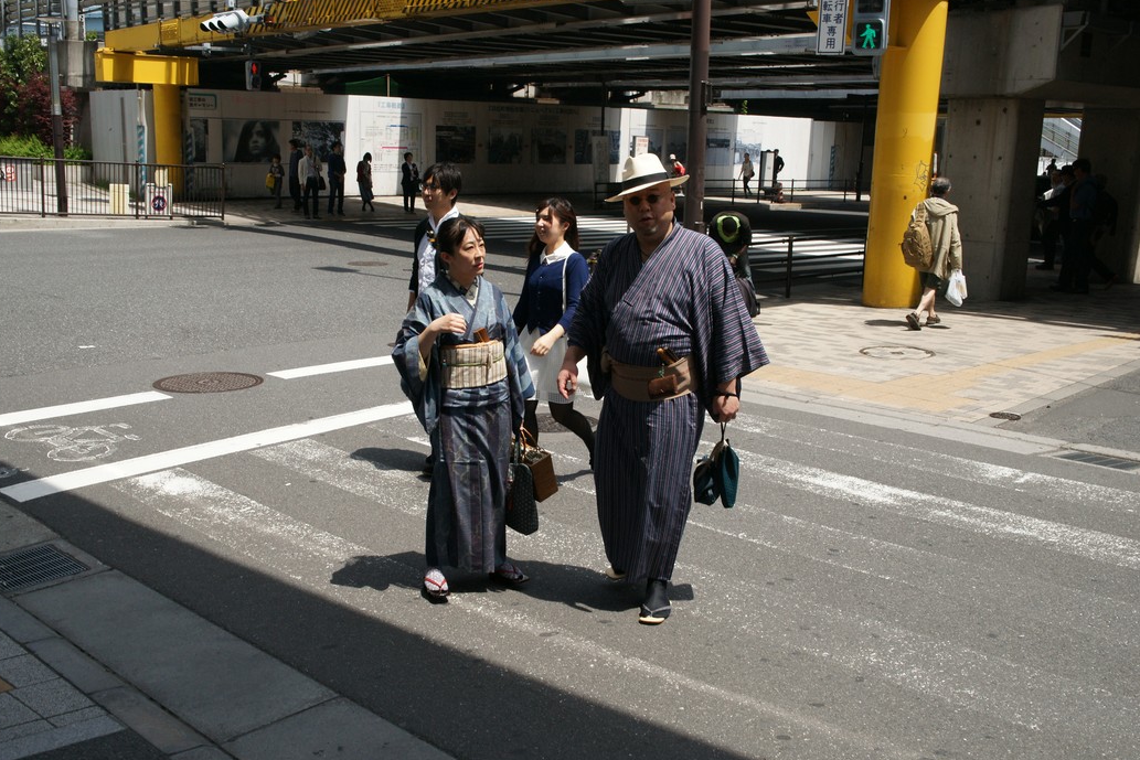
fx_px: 1235
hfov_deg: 49.5
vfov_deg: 34.2
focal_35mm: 39
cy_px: 416
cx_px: 548
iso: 400
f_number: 11
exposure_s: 1/320
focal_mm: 35
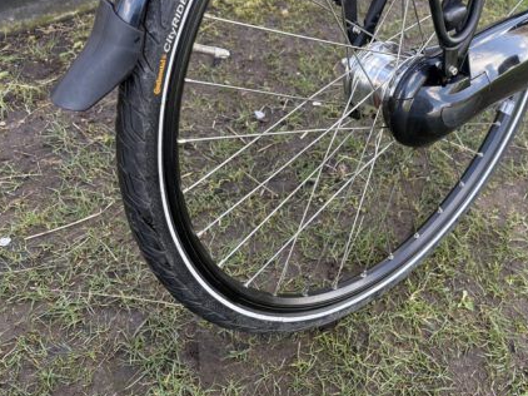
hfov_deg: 49.4
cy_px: 133
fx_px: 564
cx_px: 349
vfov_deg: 38.2
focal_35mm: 37
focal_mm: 5.96
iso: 64
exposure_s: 1/211
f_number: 1.6
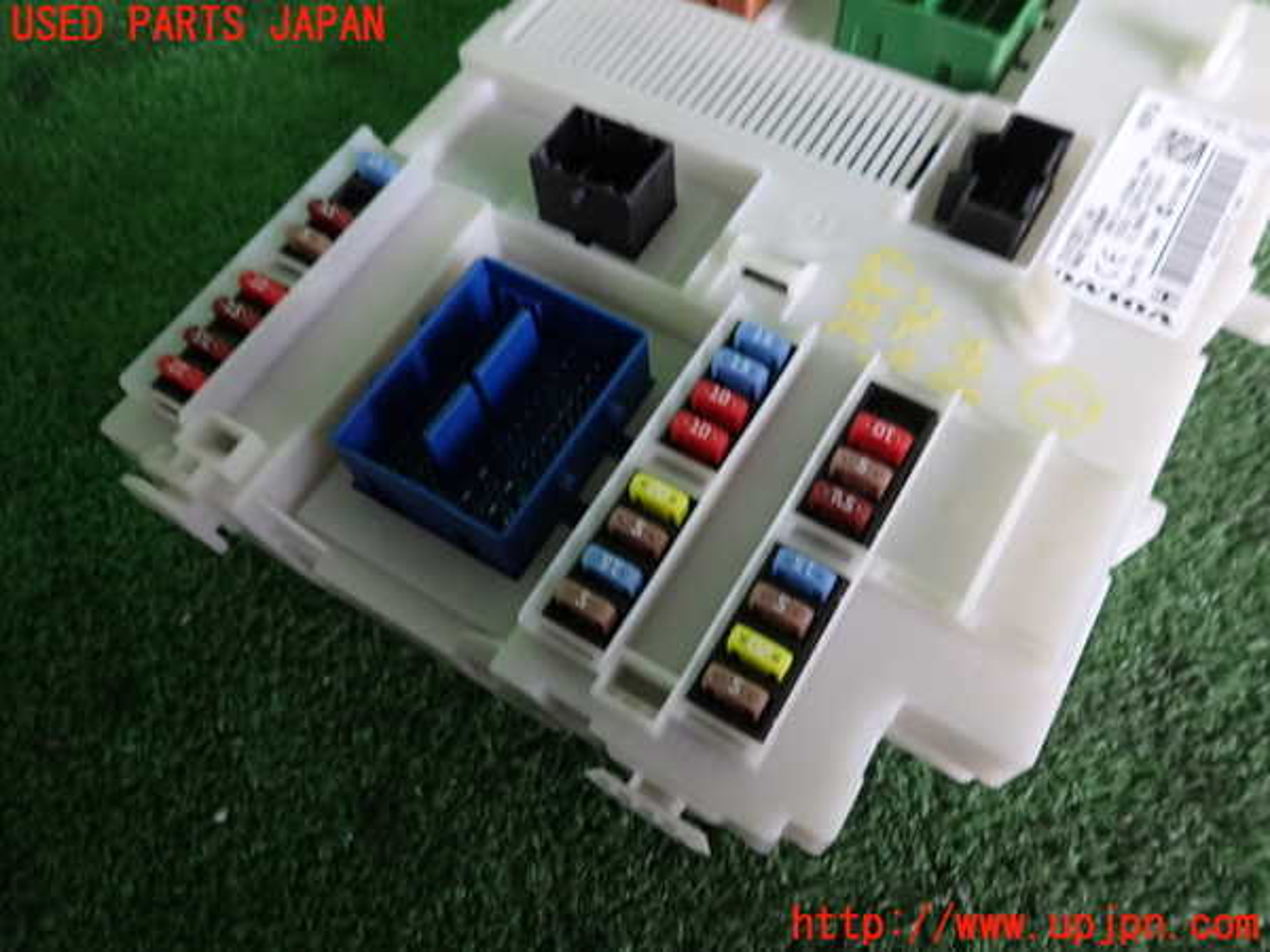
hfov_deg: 69.4
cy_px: 476
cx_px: 635
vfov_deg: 54.9
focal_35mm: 25
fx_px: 917
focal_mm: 4.5
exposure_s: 1/30
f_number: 2
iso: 200
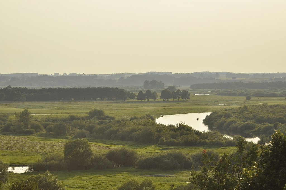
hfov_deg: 13.7
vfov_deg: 9.1
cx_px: 143
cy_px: 95
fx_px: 1190
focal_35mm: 150
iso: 200
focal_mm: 100
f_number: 5
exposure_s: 1/1600
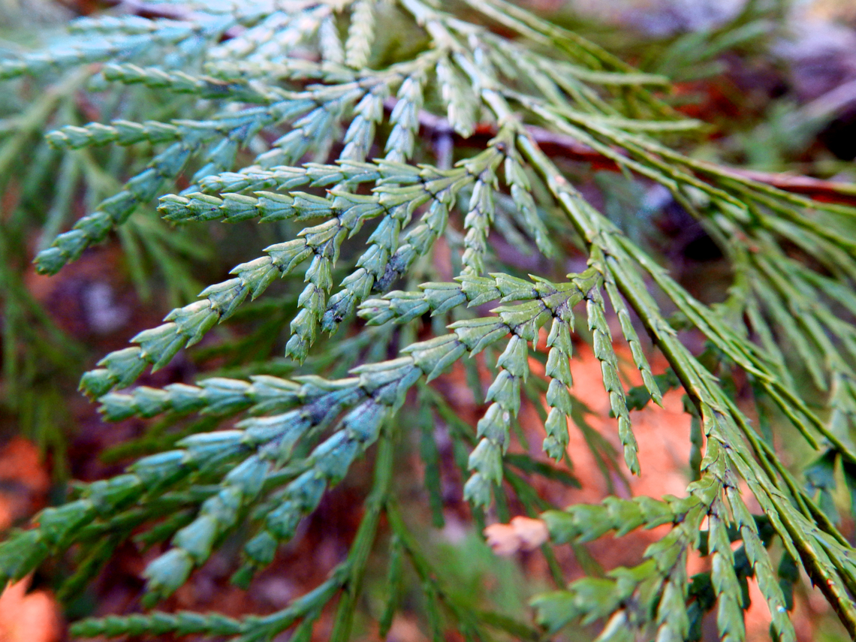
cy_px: 321
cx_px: 428
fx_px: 791
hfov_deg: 56.8
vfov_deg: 44.2
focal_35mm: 32
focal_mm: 5.7
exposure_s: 1/30
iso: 200
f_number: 3.7
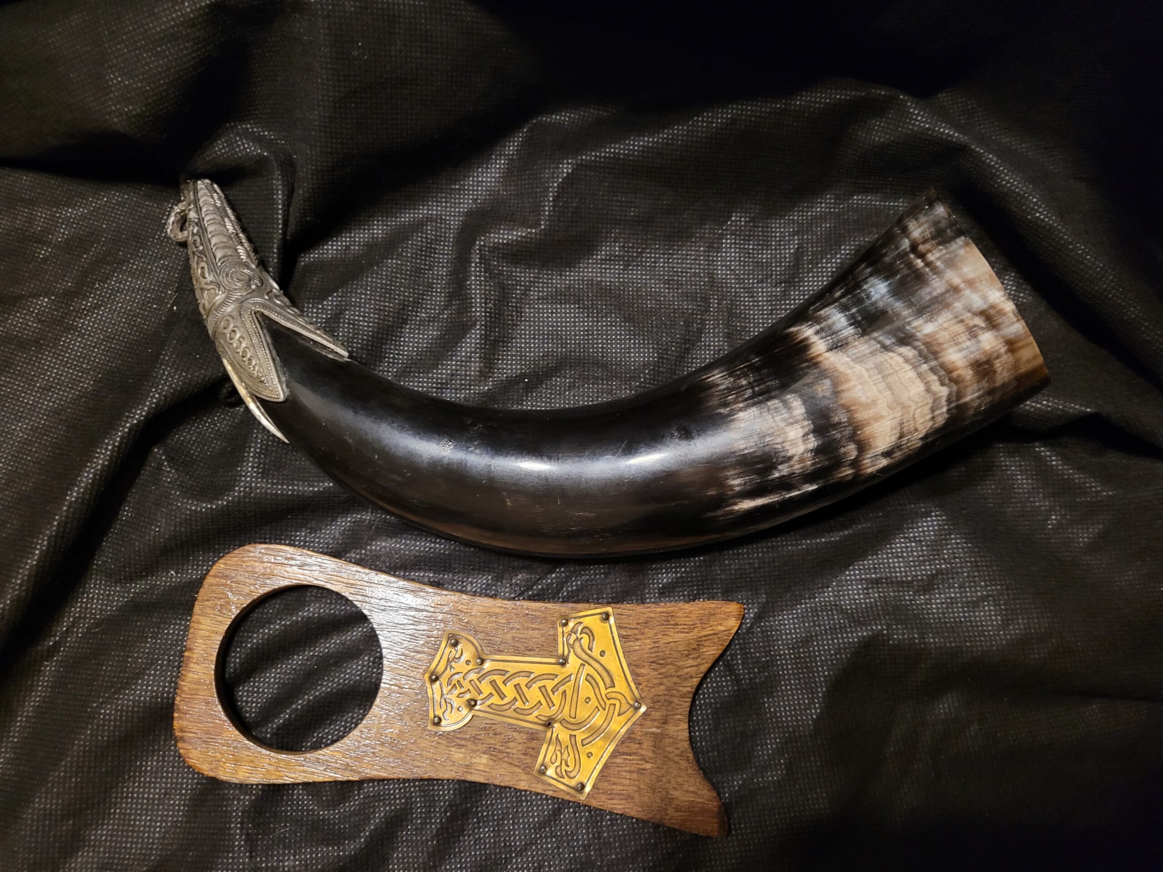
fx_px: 874
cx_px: 582
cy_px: 436
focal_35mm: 26
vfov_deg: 53.1
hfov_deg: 67.3
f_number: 1.8
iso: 640
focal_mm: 5.4
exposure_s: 1/24
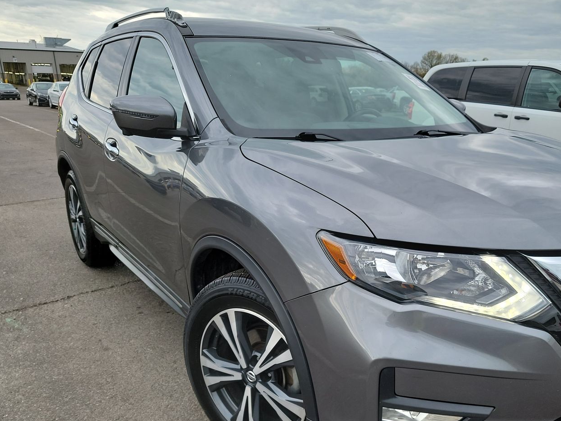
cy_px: 262
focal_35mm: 31
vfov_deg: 45.1
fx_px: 502
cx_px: 354
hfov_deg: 57.6
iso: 50
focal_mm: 6.7
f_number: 1.8
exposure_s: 1/149
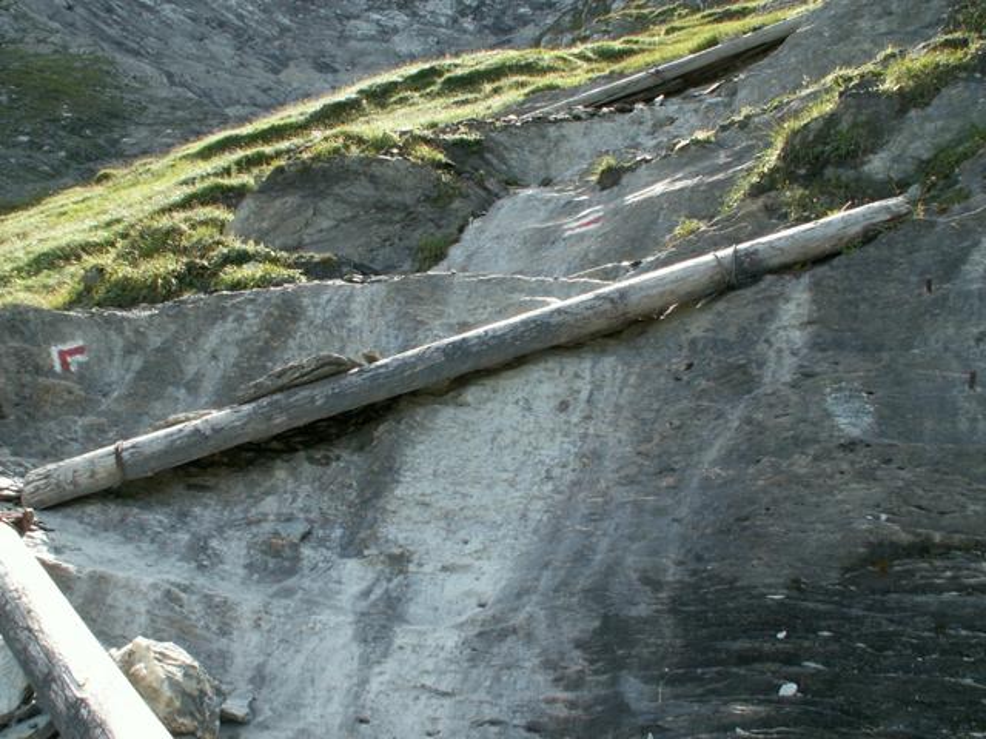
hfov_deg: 52.6
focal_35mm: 35
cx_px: 493
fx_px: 997
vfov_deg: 40.7
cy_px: 370
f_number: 5
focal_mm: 5.86
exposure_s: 1/100
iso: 50
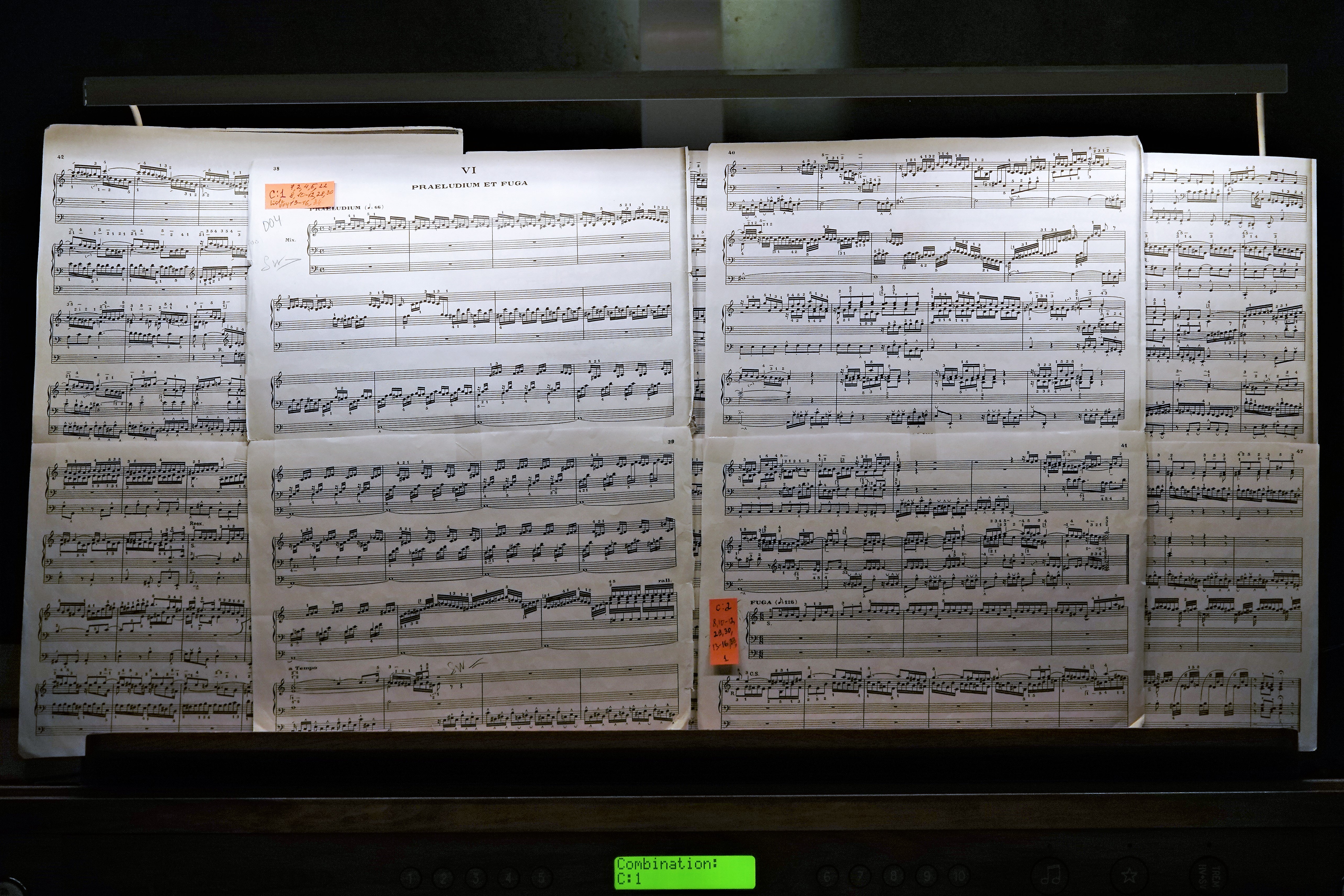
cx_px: 672
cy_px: 448
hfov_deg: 8.3
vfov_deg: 5.6
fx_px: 9220
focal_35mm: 247
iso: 800
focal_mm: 90.45
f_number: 4
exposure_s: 1/60
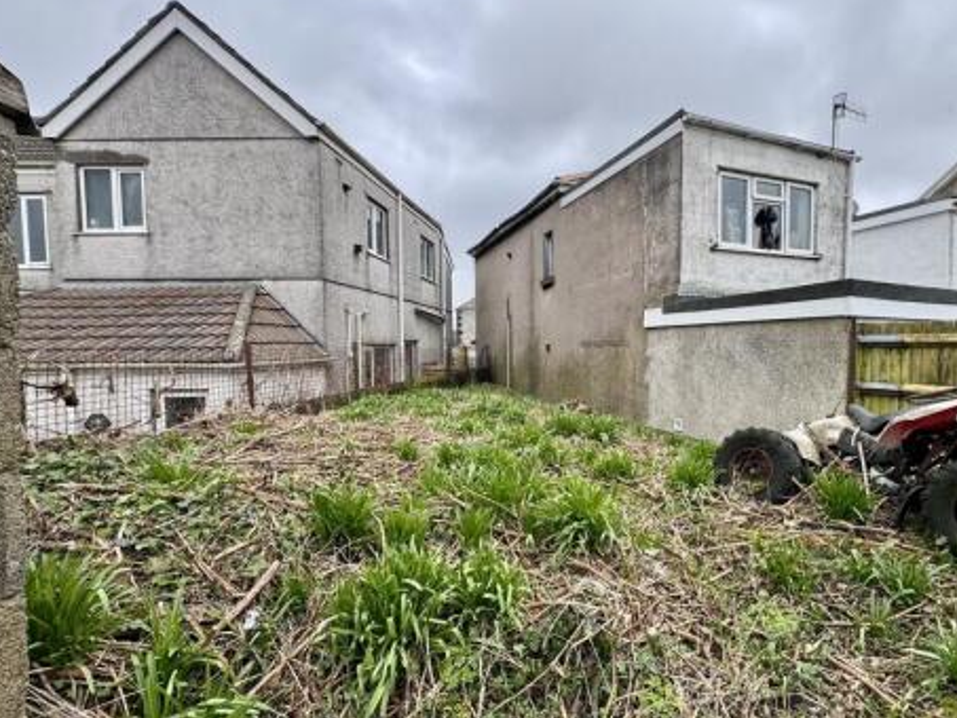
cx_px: 567
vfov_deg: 71.6
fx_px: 498
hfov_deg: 86.8
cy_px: 371
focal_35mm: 18
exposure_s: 1/405
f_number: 2.2
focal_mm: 2.22
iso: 40
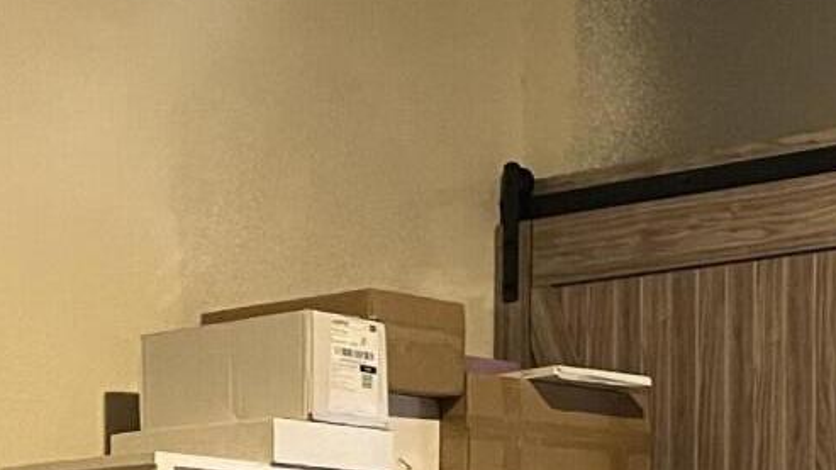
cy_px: 514
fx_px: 2549
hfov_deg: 18.1
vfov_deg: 10.4
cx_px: 873
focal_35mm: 115
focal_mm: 5.1
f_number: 1.6
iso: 500
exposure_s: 1/40
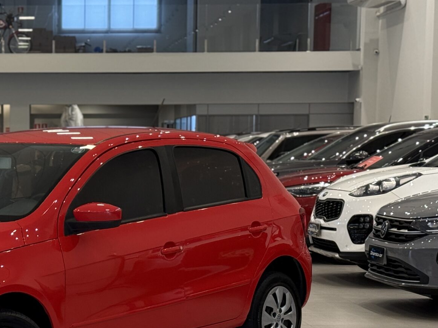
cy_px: 270
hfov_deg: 18.1
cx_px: -1
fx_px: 1341
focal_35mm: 106
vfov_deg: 13.9
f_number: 1.78
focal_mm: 6.76
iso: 160
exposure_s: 1/60
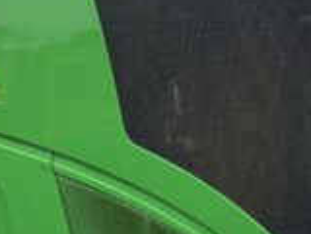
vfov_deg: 12.7
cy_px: 68
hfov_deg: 17.0
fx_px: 1042
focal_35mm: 116
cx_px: 132
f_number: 1.8
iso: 16
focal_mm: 3
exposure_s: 1/759
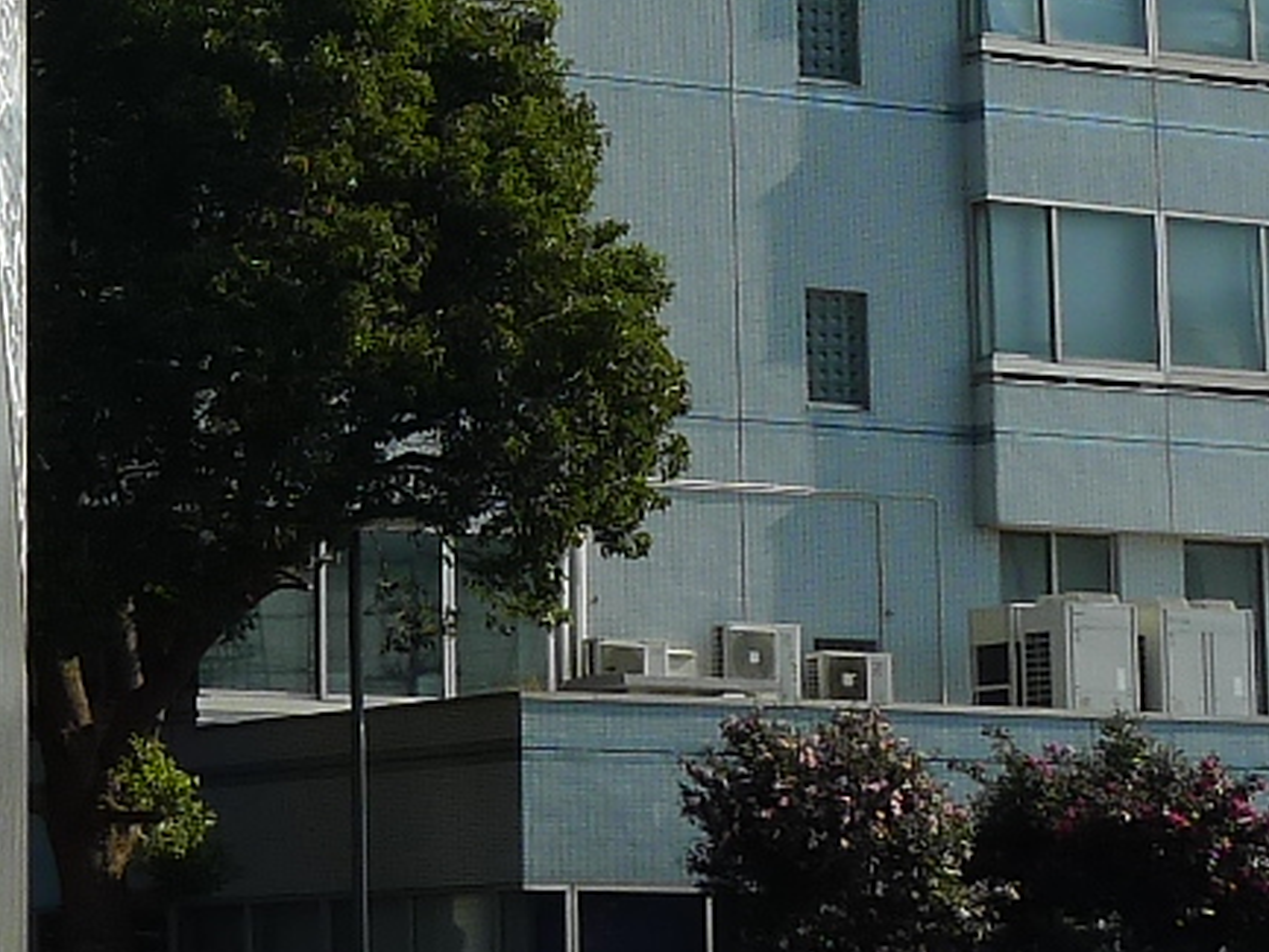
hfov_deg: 10.4
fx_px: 6931
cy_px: -269
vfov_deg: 7.8
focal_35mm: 189
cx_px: 38
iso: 80
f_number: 4
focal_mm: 8.5
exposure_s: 1/1000
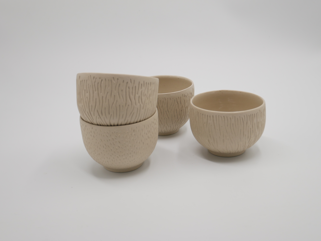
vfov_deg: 34.4
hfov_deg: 44.8
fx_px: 390
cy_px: 120
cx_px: 160
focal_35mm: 42
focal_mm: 21
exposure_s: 1/320
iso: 250
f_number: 4.7
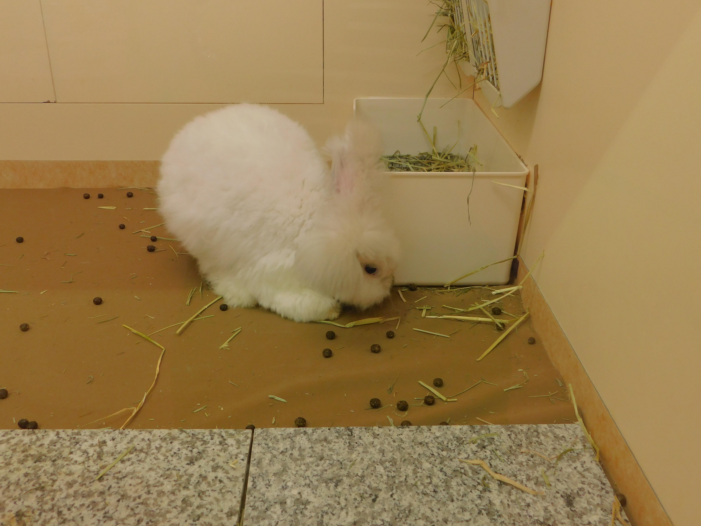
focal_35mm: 36
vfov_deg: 39.7
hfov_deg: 51.4
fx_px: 729
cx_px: 350
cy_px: 263
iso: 160
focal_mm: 6.3
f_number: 3.5
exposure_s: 1/30
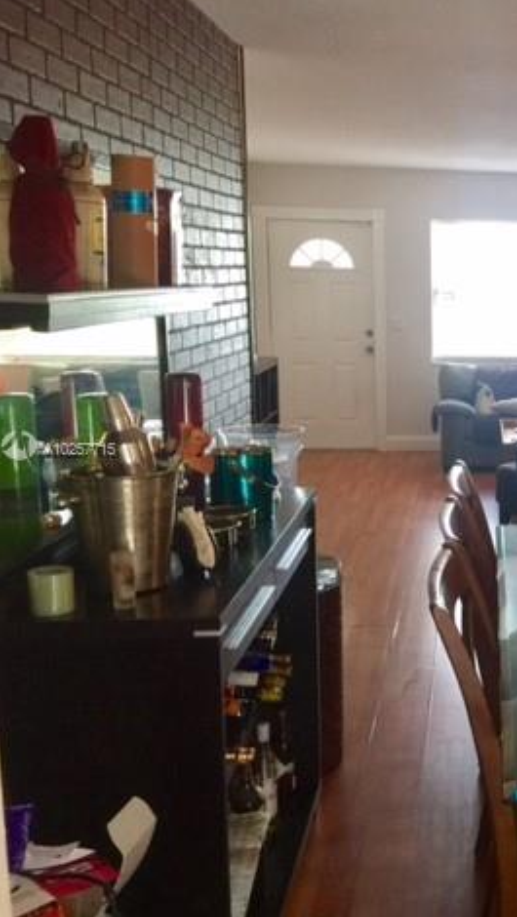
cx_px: 620
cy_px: 451
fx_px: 1046
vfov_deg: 47.3
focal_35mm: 43
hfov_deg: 25.0
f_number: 2.2
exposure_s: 1/15
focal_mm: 4.15
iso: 64
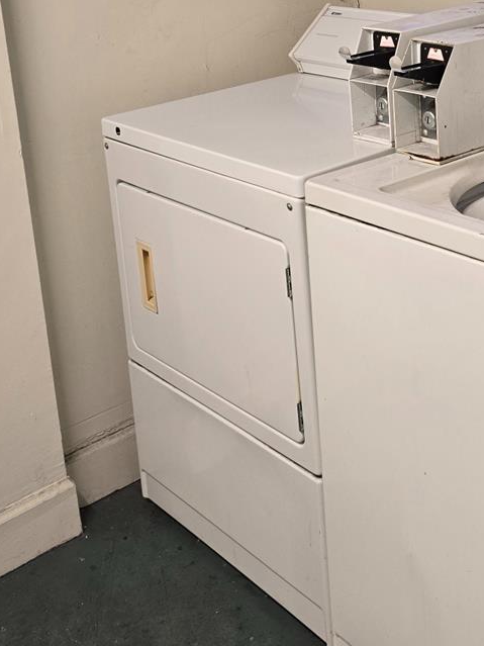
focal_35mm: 54
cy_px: 45
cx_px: 378
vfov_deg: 33.4
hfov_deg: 26.6
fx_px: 1007
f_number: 1.7
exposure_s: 1/120
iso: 200
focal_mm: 6.3
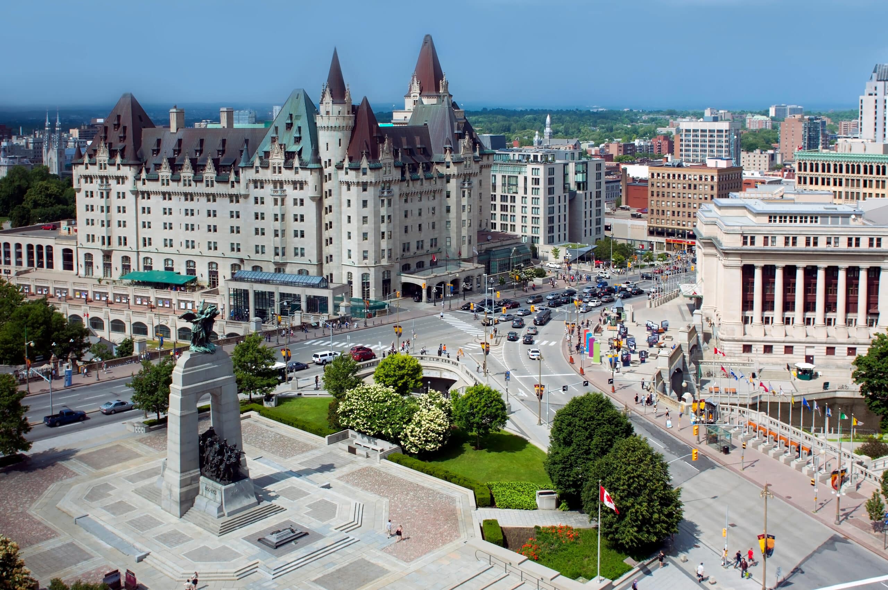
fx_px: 887
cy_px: 295
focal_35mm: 36
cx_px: 444
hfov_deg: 53.2
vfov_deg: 36.8
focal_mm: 24
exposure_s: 1/250
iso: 200
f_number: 8
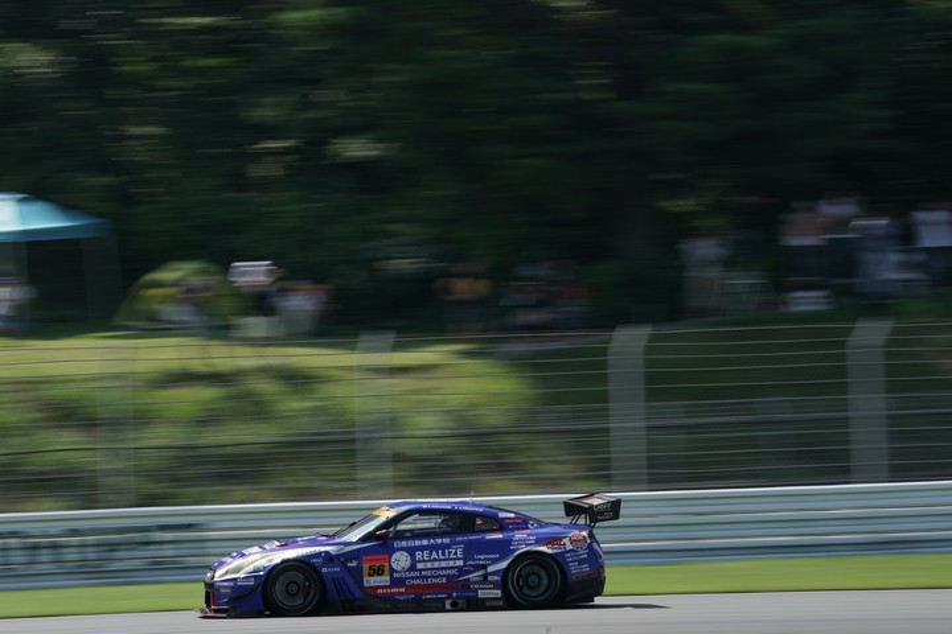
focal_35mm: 200
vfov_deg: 6.9
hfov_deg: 10.3
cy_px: 317
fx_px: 5288
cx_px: 476
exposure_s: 1/125
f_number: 16
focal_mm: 200
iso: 200
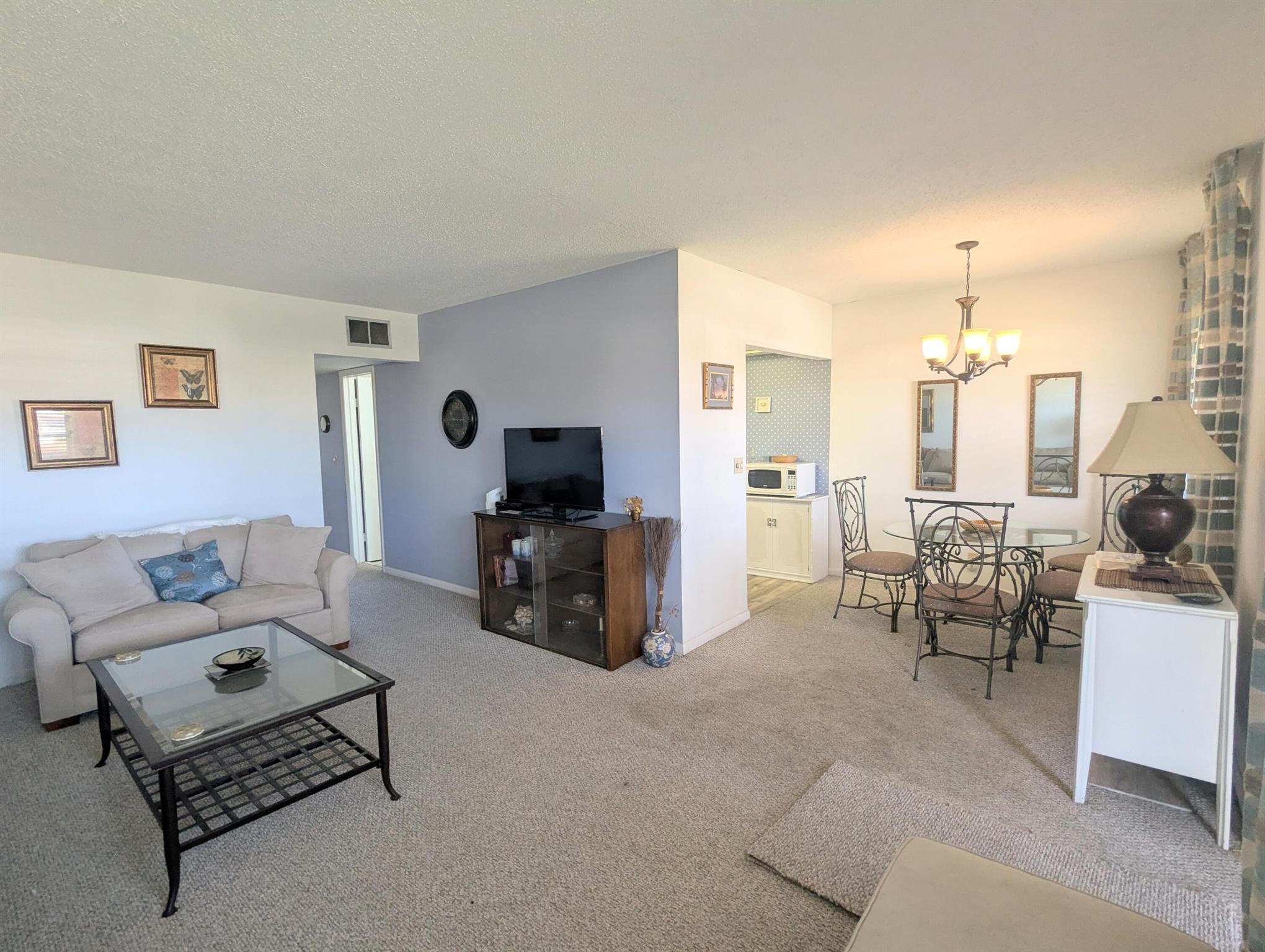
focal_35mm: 16
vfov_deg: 78.2
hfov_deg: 94.4
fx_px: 586
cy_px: 476
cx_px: 632
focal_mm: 2.35
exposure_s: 1/60
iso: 145
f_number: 2.2
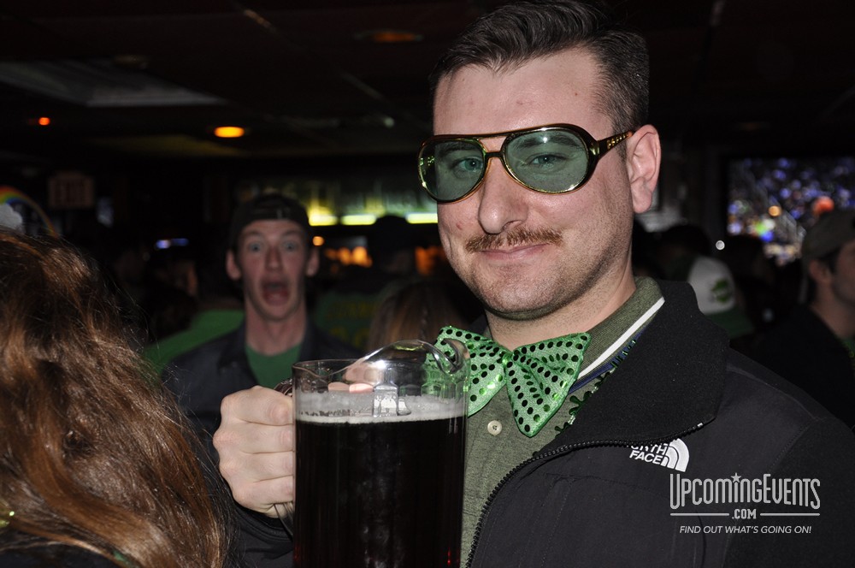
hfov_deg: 33.4
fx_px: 1423
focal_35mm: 60
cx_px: 428
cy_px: 284
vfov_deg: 22.6
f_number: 4.5
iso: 400
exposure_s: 1/60
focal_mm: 40
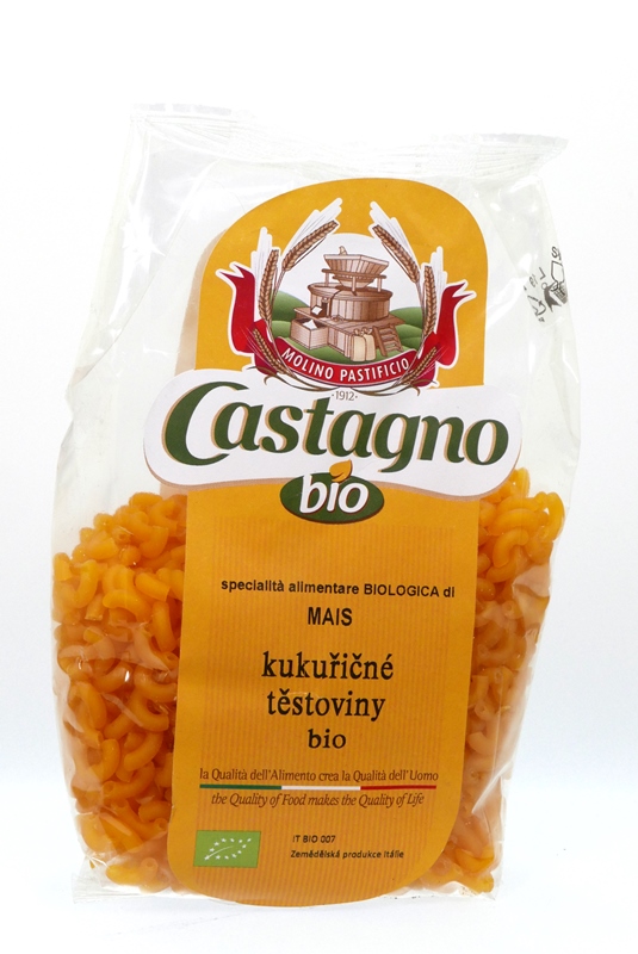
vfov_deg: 36.8
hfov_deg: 25.1
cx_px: 319
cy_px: 477
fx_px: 1432
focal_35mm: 54
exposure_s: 1/50
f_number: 16
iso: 800
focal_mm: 24.5
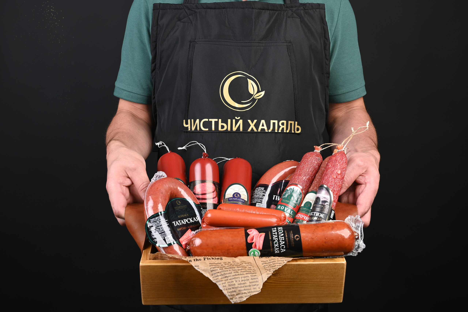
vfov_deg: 34.2
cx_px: 234
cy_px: 156
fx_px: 507
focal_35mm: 39
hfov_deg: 49.6
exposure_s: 1/100
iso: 125
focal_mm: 39
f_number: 13
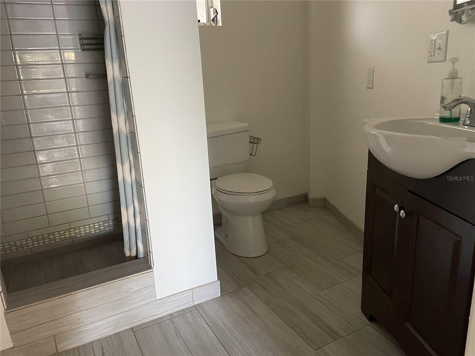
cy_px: 178
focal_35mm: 26
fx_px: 357
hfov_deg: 67.3
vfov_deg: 53.1
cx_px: 238
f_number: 1.6
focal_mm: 4.2
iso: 500
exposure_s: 1/46
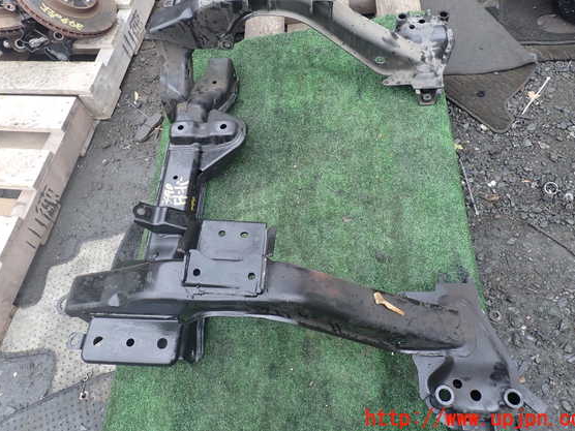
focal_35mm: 27
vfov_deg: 51.3
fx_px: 448
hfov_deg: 65.3
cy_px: 199
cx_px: 289
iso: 100
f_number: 2.8
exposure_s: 1/160
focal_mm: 4.5
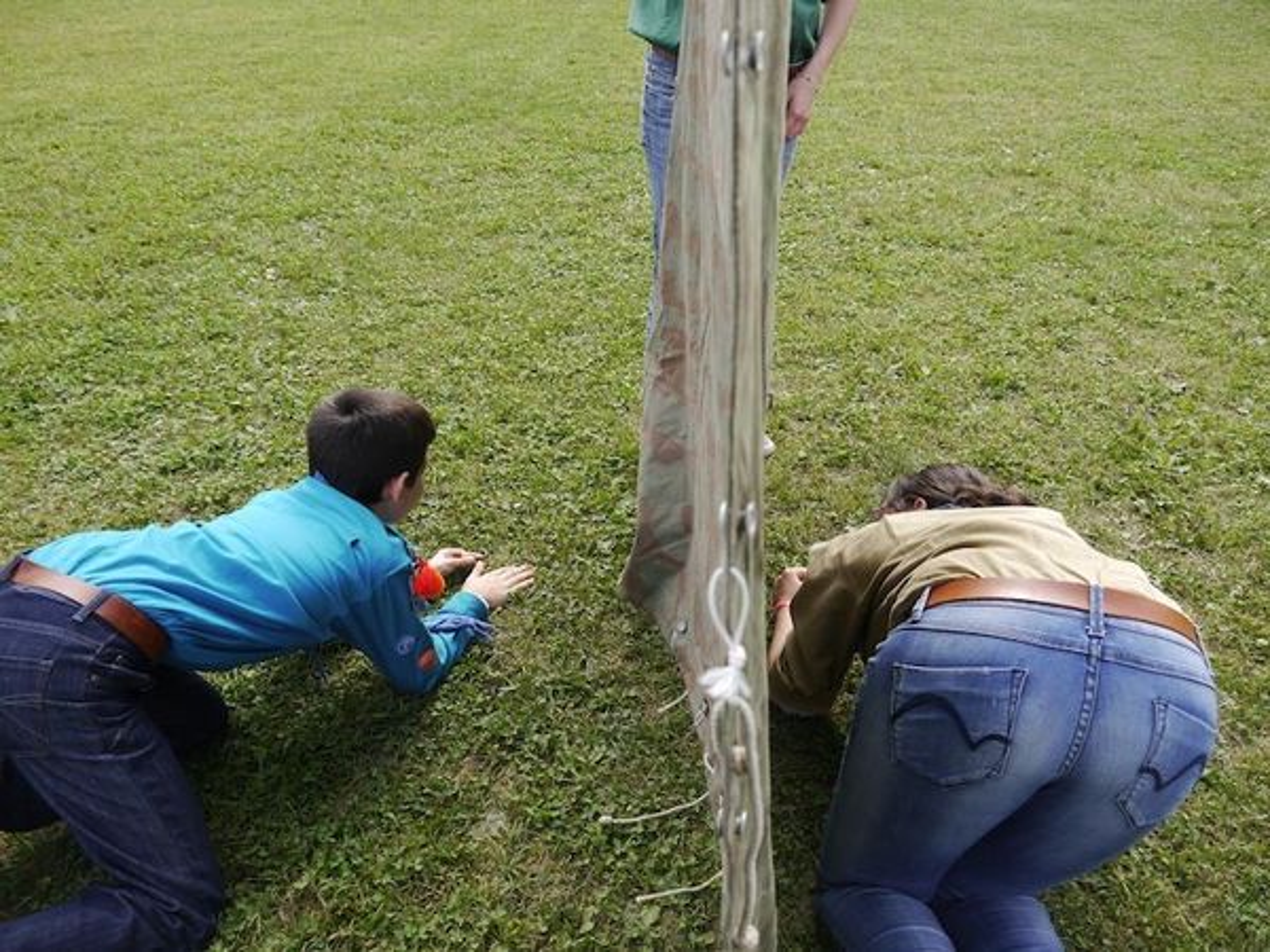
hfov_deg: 63.4
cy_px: 476
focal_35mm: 28
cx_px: 635
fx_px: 1027
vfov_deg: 49.7
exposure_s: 1/250
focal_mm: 14
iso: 160
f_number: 5
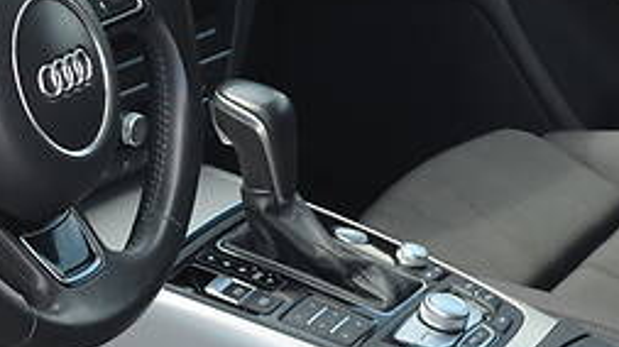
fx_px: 2849
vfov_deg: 7.0
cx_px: 137
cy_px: 242
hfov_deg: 12.4
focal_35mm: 174
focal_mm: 35
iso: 100
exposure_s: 1/80
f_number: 5.6
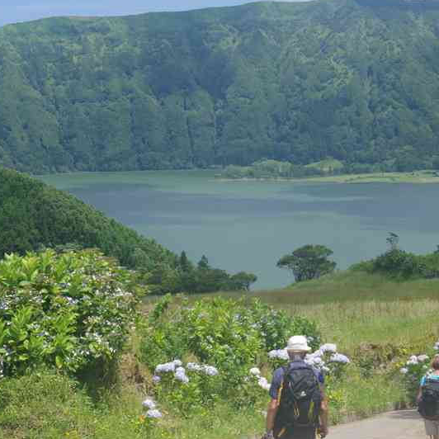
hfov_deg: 19.1
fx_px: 1306
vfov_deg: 19.1
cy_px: 241
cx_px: 244
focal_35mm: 91
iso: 200
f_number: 11
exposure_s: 1/100
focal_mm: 38
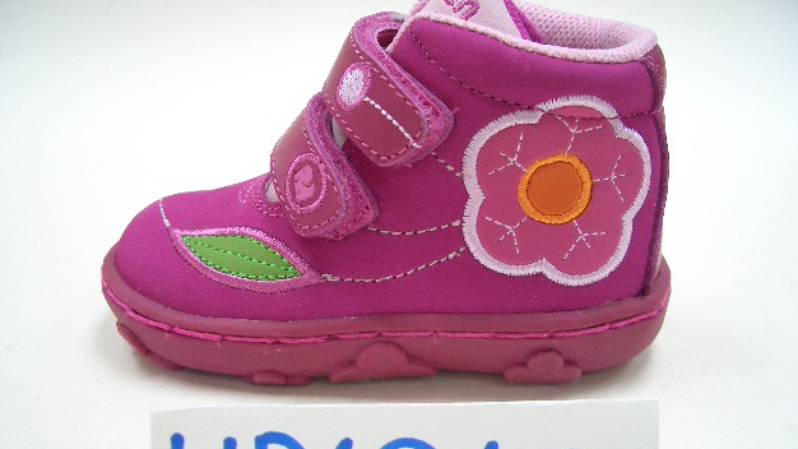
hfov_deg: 51.6
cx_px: 391
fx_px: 825
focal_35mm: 39
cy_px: 256
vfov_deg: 30.4
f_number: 2.6
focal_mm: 5.8
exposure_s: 1/30
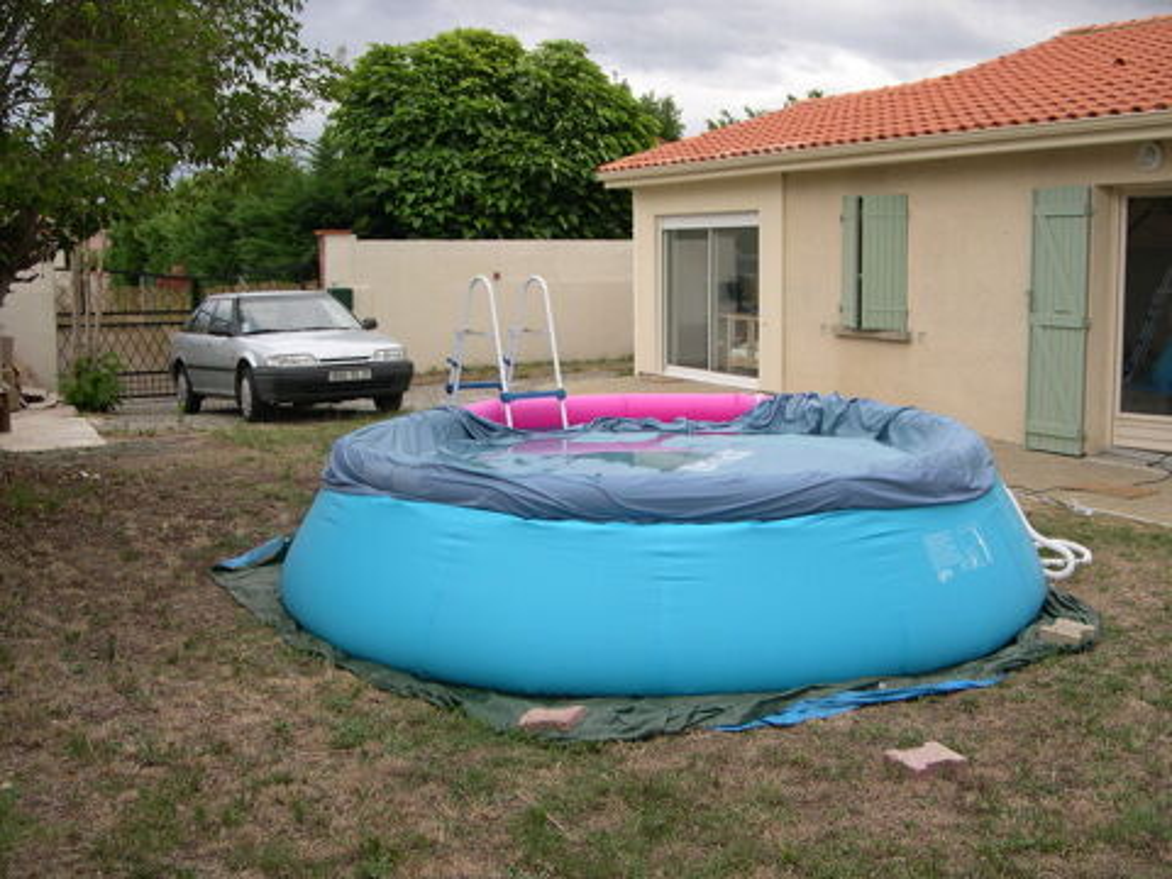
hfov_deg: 49.0
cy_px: 440
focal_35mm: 38
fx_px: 1287
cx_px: 586
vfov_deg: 37.7
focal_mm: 8
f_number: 2.8
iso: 100
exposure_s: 1/590
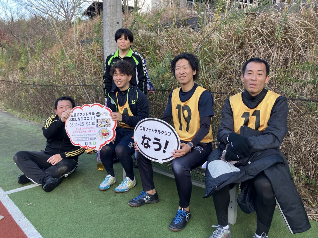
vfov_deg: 49.7
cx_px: 159
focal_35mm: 28
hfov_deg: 63.4
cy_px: 119
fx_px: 257
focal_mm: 3.99
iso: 32
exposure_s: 1/121
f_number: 1.8
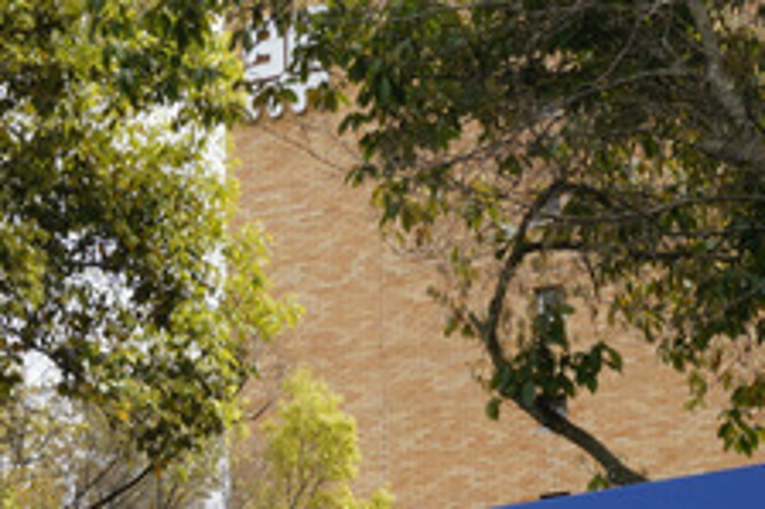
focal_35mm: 145
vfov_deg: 9.2
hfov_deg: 14.0
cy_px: 782
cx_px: 27
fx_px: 3074
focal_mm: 27
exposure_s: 1/60
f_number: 13
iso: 125
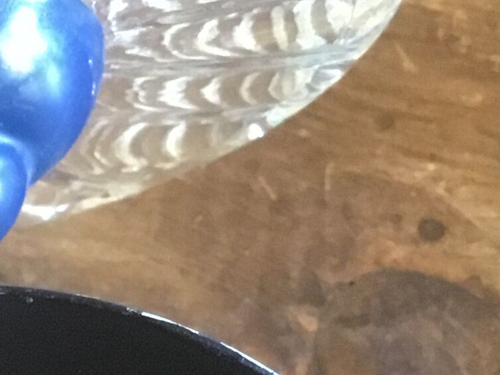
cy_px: 659
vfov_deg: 10.5
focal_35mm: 134
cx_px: -195
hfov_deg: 14.0
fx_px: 1935
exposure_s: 1/17
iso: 250
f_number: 2.4
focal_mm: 3.3
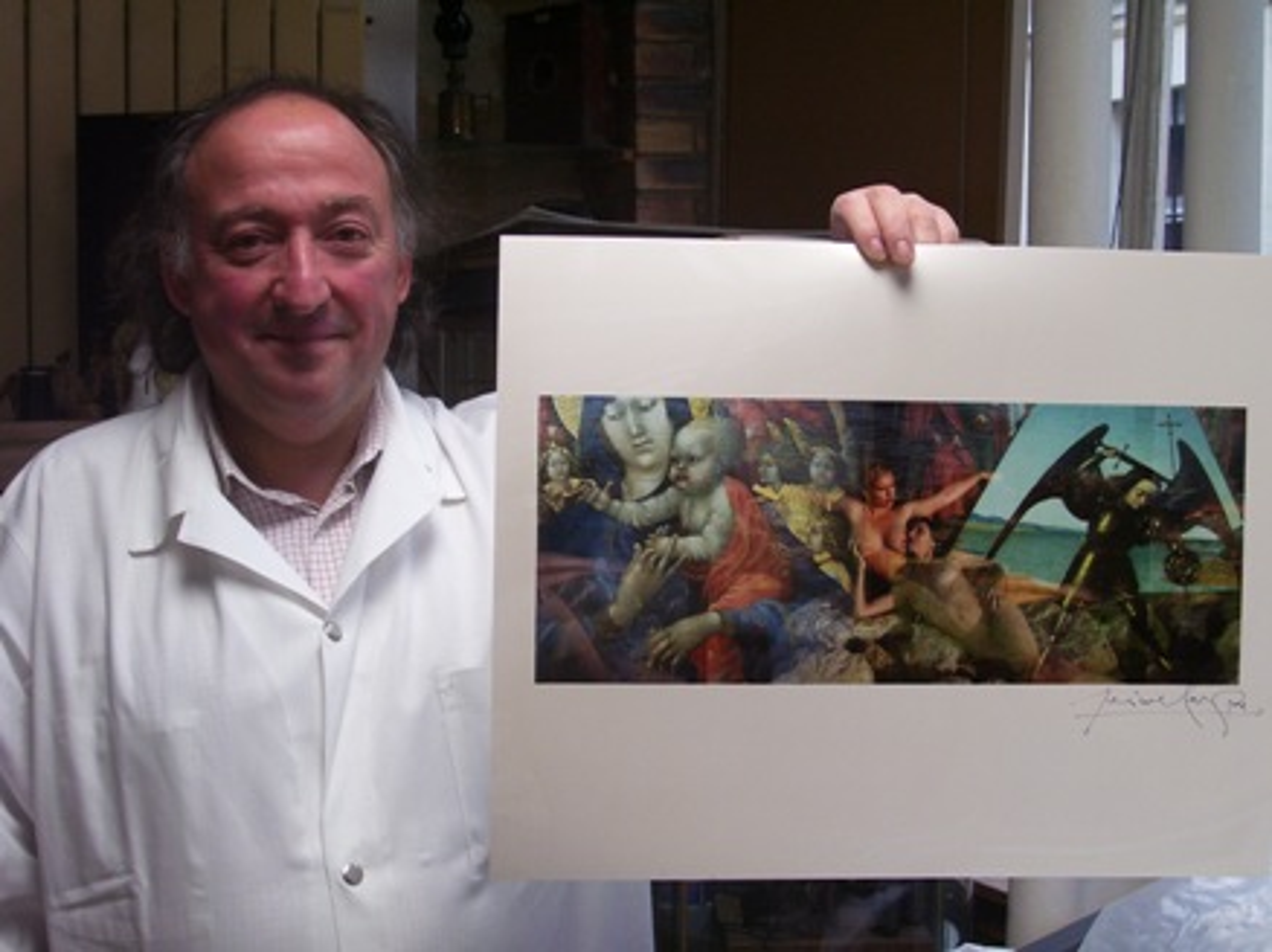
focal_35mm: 53
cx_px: 636
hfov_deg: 36.2
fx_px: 1946
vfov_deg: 27.5
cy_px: 476
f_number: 3.4
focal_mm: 8.6
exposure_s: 1/45
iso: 160
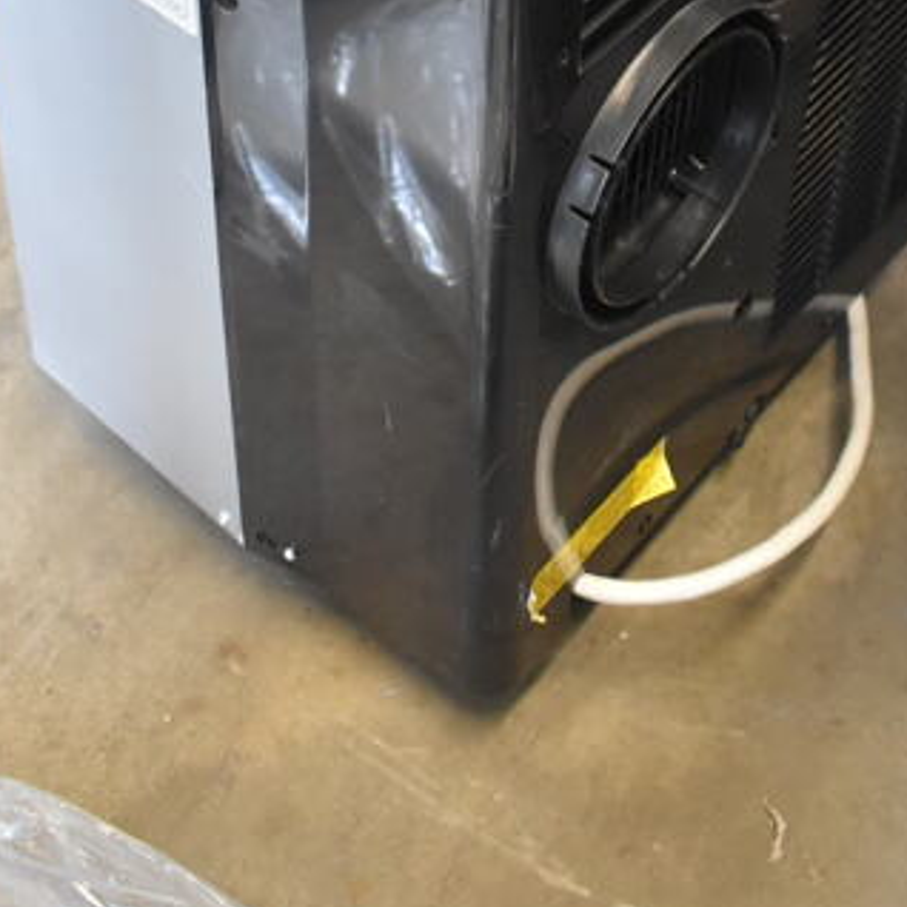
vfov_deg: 23.7
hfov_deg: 26.1
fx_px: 1956
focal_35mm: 66
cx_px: 519
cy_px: -190
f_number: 4
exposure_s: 1/60
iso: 2200
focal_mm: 18
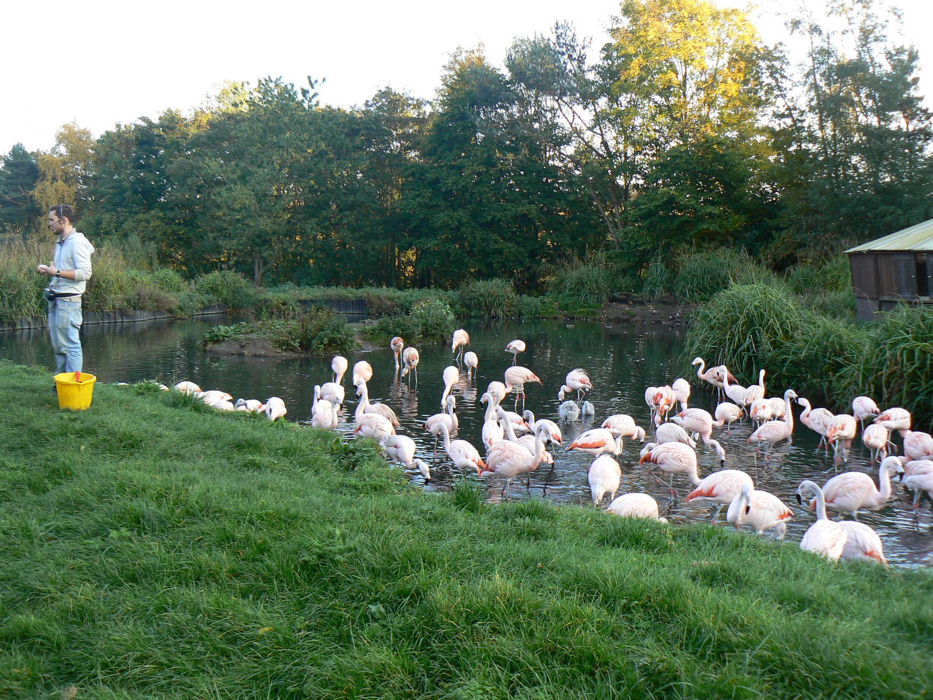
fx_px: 970
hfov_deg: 51.4
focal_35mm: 36
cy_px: 350
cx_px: 466
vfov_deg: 39.7
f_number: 4
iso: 80
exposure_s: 1/80
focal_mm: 6
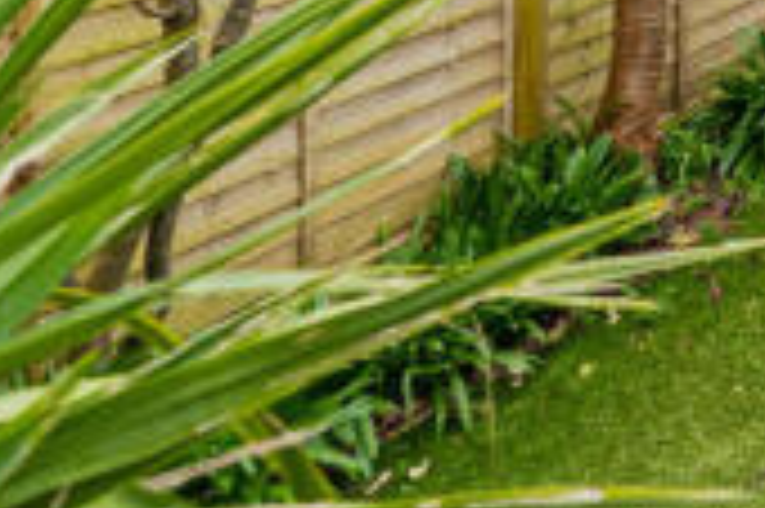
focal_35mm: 54
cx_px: 1300
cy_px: -241
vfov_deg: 21.3
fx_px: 1146
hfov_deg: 23.6
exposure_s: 1/60
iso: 100
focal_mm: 14
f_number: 5.6
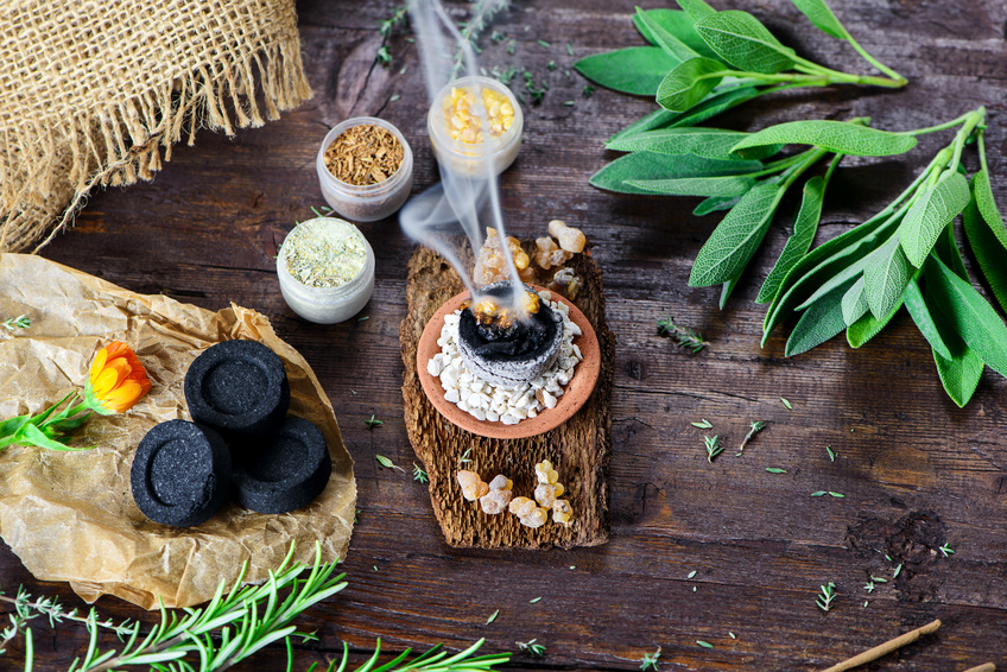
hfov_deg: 19.4
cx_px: 504
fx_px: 2938
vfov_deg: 13.1
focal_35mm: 105
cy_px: 336
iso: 160
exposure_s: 1/200
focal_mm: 105
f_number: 7.1
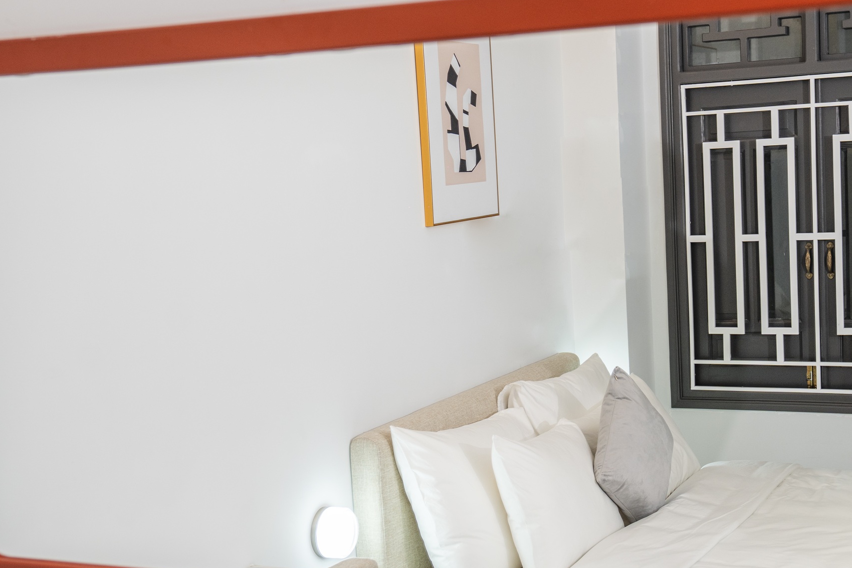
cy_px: 326
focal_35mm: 56
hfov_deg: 35.5
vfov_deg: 24.2
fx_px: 1325
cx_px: 509
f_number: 3.5
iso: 640
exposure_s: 1/125
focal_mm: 39
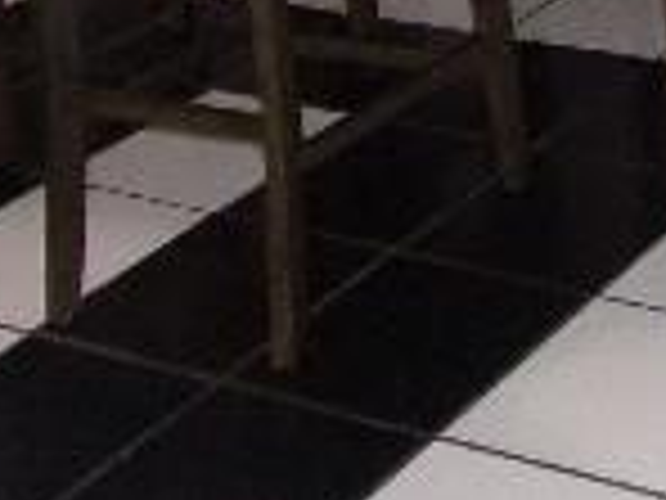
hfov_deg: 17.0
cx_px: 1008
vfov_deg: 12.8
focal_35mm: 104
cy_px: -414
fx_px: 2001
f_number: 3.3
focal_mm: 4.3
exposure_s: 1/34
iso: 320
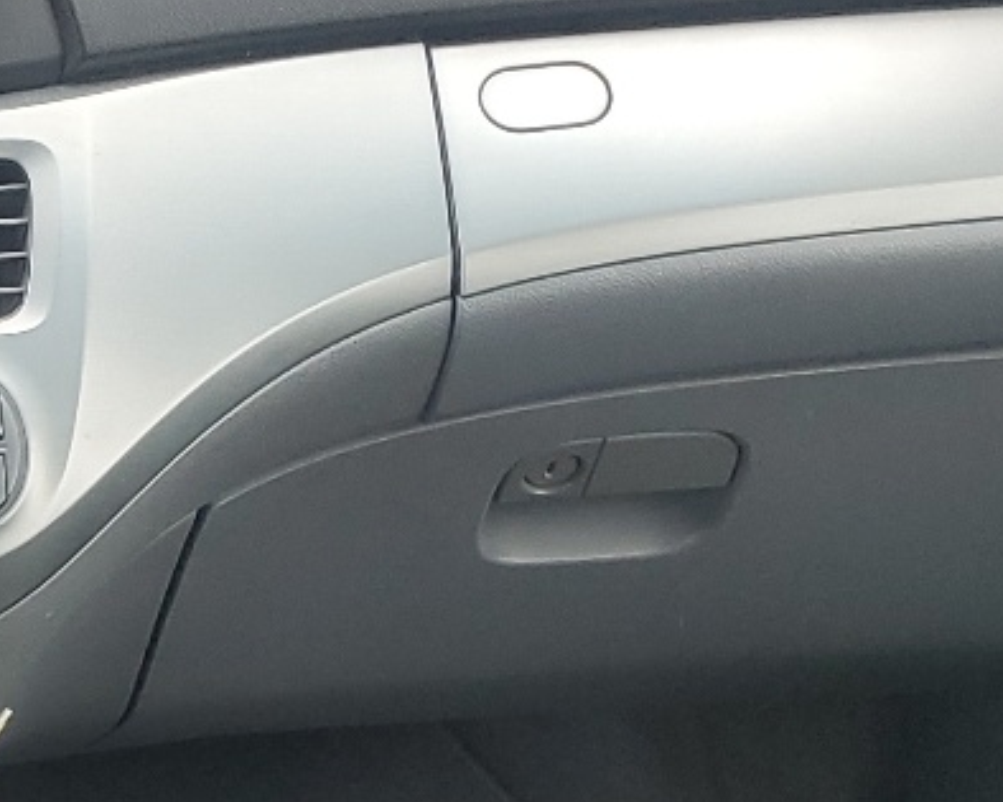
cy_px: 868
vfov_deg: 14.6
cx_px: -507
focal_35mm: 103
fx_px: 3057
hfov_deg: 16.9
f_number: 1.5
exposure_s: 1/120
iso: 72
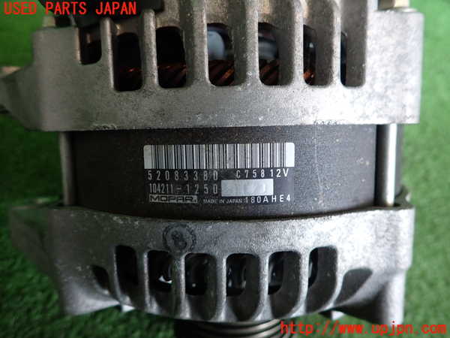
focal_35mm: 25
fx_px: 325
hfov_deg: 69.4
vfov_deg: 54.9
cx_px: 225
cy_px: 169
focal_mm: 4.5
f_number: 2
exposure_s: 1/40
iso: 200
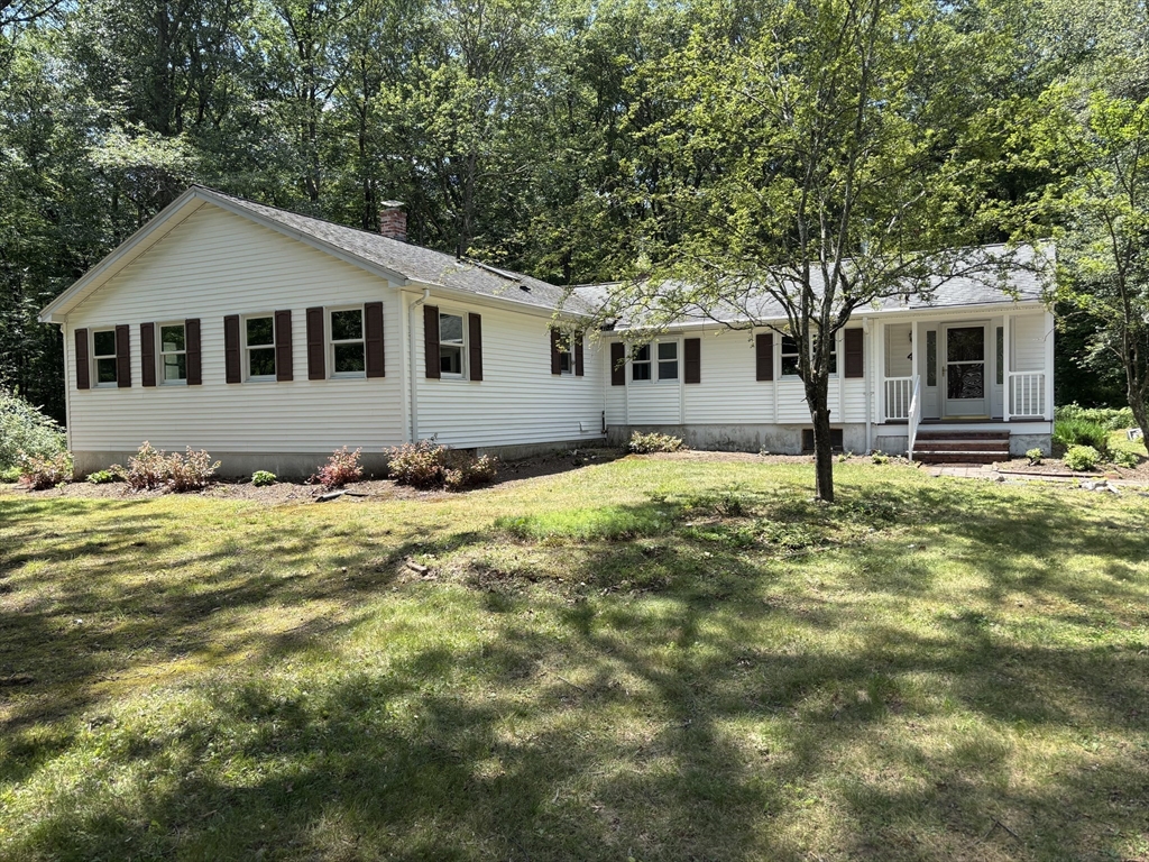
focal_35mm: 26
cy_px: 431
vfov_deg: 53.1
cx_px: 574
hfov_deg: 67.3
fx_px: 863
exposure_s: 1/1007
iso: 50
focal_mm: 5.96
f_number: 1.6
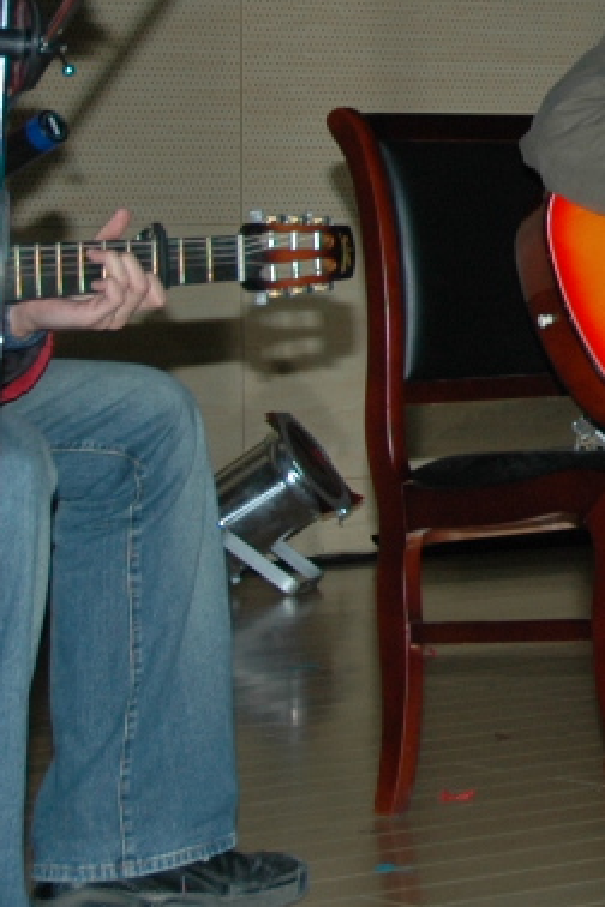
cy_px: -53
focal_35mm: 161
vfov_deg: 12.6
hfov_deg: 8.0
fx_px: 4058
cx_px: 1296
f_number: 4
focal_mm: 27
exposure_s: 1/60
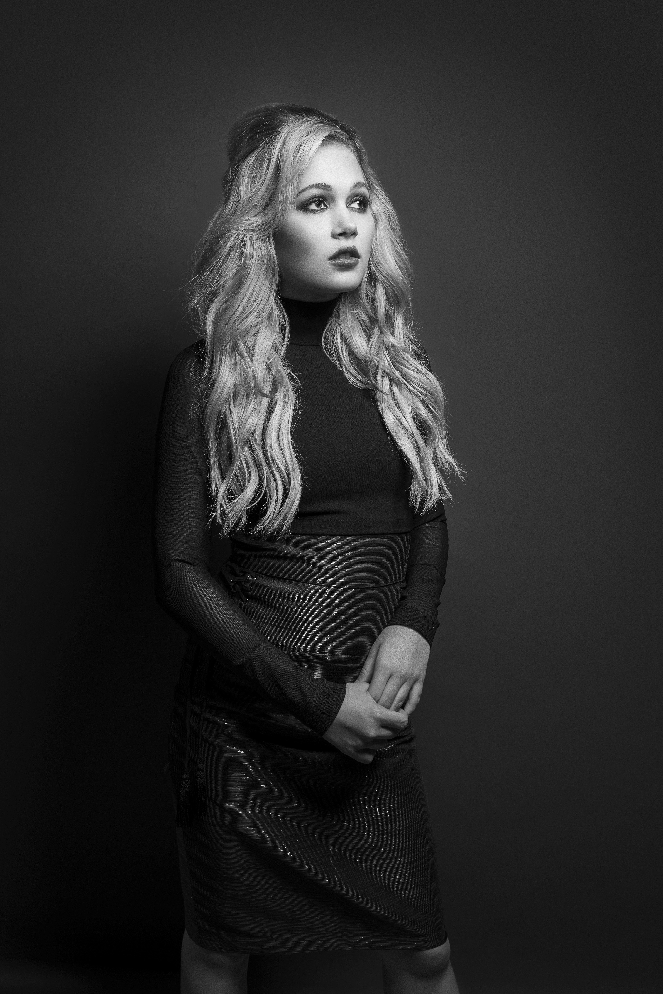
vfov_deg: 54.4
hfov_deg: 37.9
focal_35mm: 35
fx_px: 966
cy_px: 497
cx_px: 332
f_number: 8
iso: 100
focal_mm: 35
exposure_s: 1/125
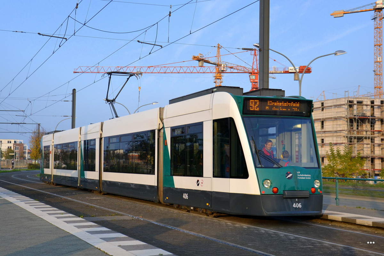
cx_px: 192
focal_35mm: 48
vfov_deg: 28.1
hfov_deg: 41.1
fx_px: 512
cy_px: 128
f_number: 5
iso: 400
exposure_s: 1/1000
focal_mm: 32
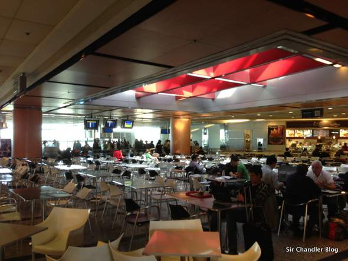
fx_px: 332
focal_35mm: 33
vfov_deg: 43.0
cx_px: 174
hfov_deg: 55.3
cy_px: 130
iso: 80
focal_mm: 4.13
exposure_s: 1/20
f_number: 2.4
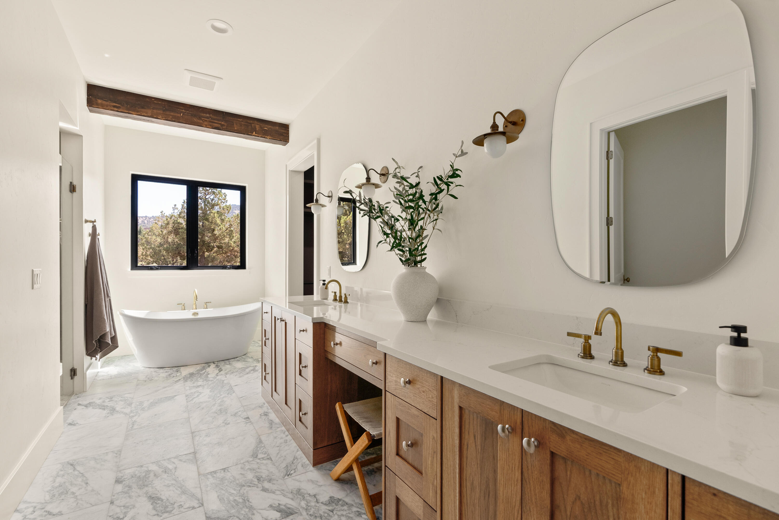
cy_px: 260
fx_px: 346
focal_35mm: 16
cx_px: 390
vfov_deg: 73.8
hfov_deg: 96.7
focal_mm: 16
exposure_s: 1/20
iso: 320
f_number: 7.1
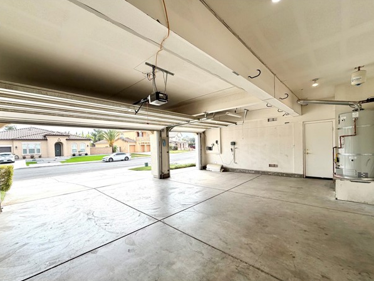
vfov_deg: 81.7
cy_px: 149
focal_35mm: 15
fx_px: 162
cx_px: 178
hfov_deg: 98.1
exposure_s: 1/549
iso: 40
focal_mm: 2.22
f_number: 2.2
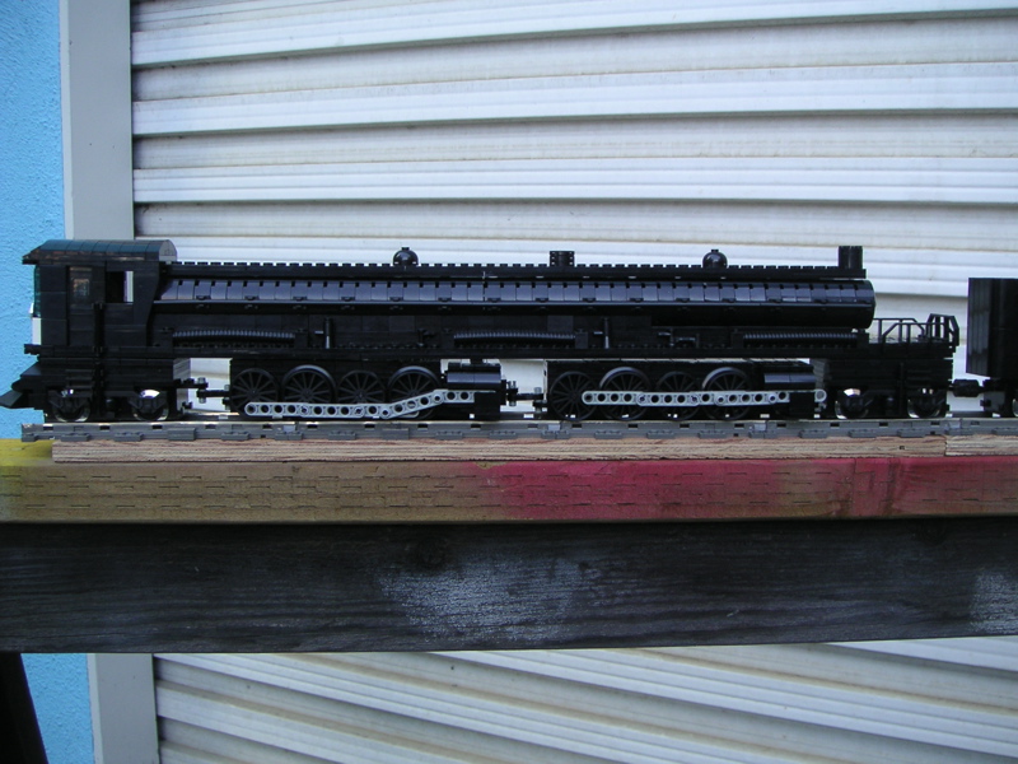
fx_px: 1118
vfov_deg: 37.7
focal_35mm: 38
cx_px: 509
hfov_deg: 49.0
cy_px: 382
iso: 50
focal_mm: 6
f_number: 2.8
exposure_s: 1/45
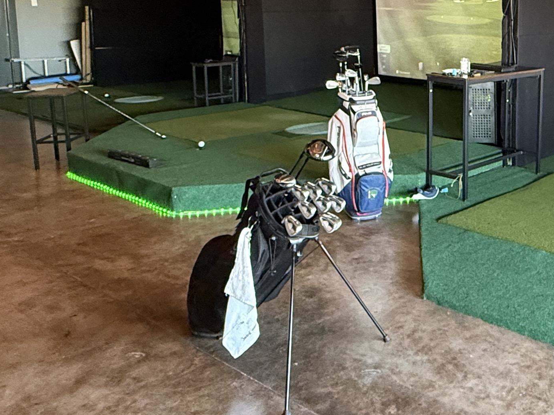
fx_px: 656
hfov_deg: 40.7
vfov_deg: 34.0
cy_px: 80
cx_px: 540
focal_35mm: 41
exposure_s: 1/60
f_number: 2.2
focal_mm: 2.22
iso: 500
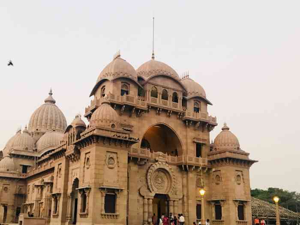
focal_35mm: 28
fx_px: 243
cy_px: 112
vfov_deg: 49.7
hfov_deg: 63.4
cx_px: 150
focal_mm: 3.99
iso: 100
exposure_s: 1/17
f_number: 1.8
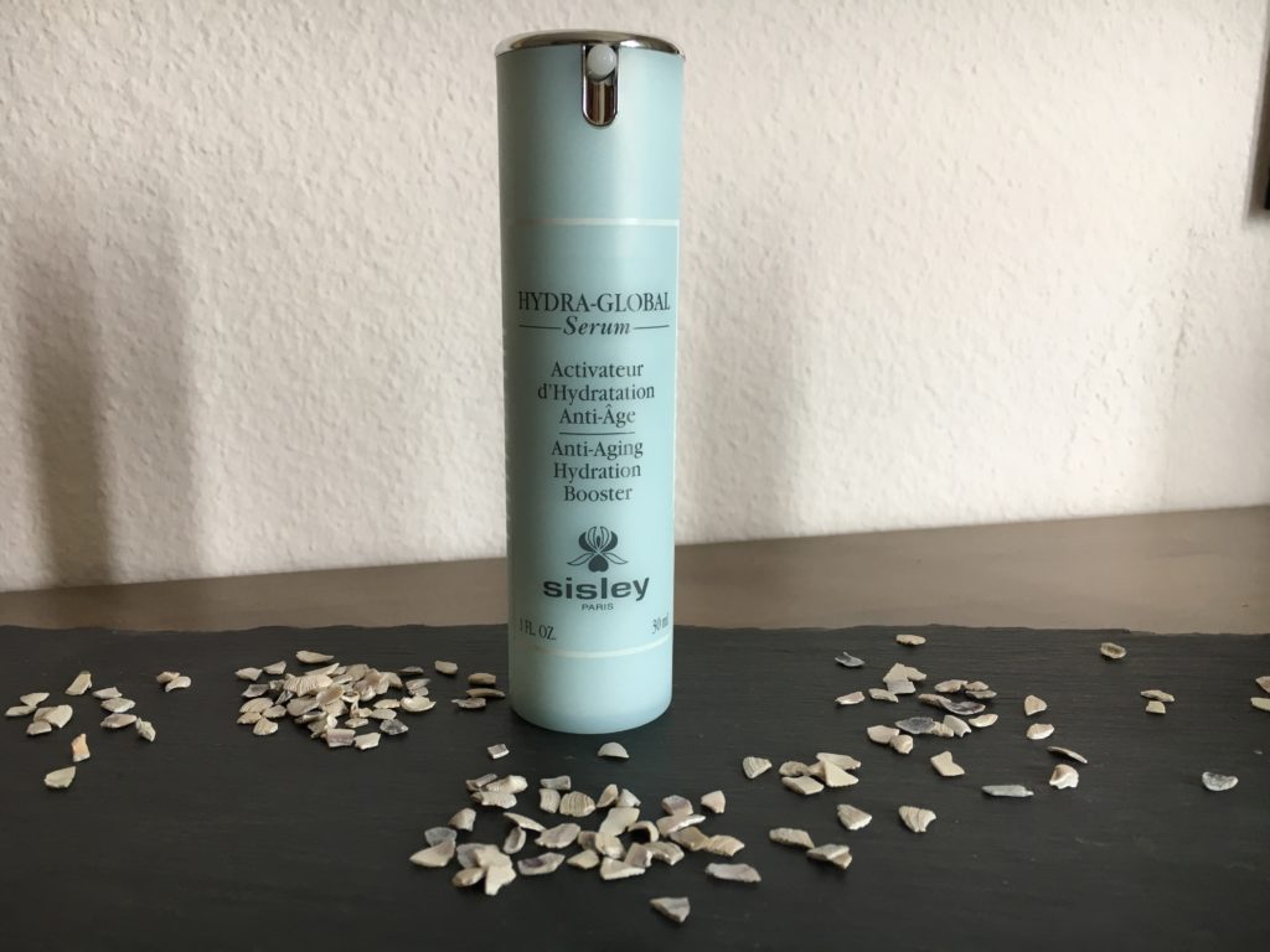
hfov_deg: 61.7
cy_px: 476
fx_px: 1064
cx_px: 635
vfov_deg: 48.2
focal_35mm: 29
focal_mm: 4.15
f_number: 2.2
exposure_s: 1/33
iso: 32
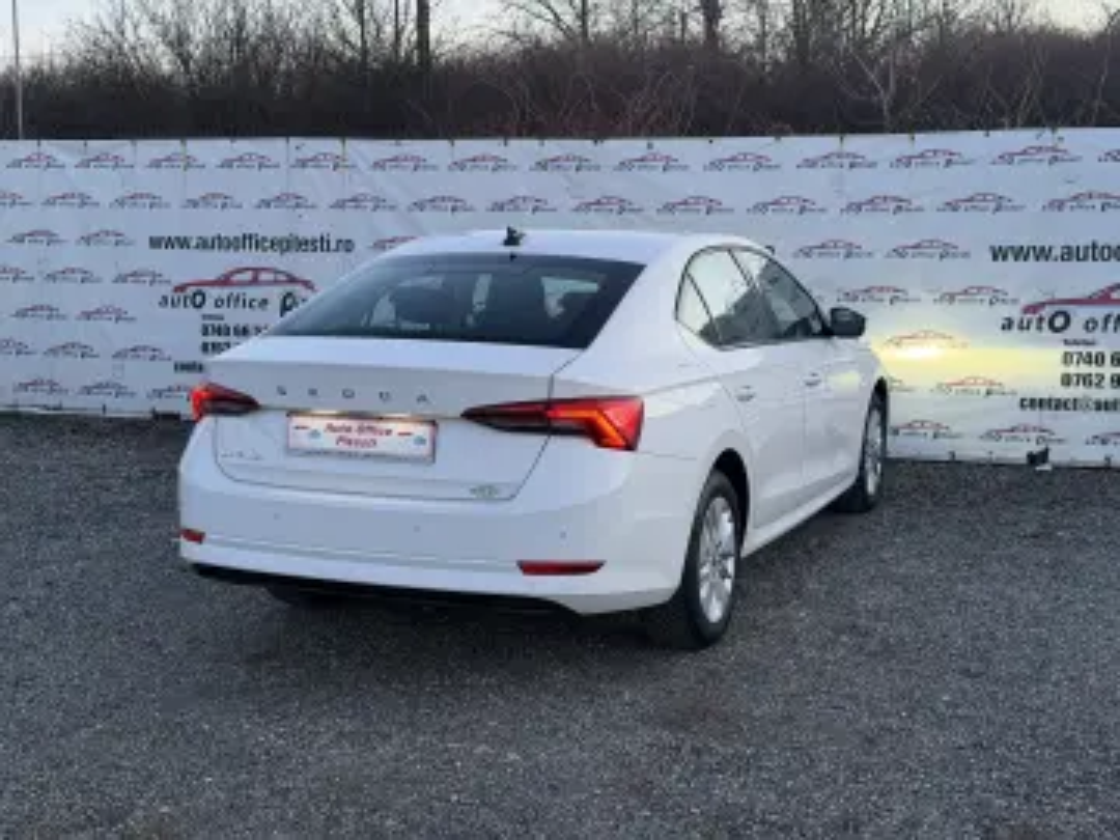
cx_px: 560
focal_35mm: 48
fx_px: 1553
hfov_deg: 39.7
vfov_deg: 30.3
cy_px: 420
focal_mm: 6.76
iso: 100
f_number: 1.78
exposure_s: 1/71
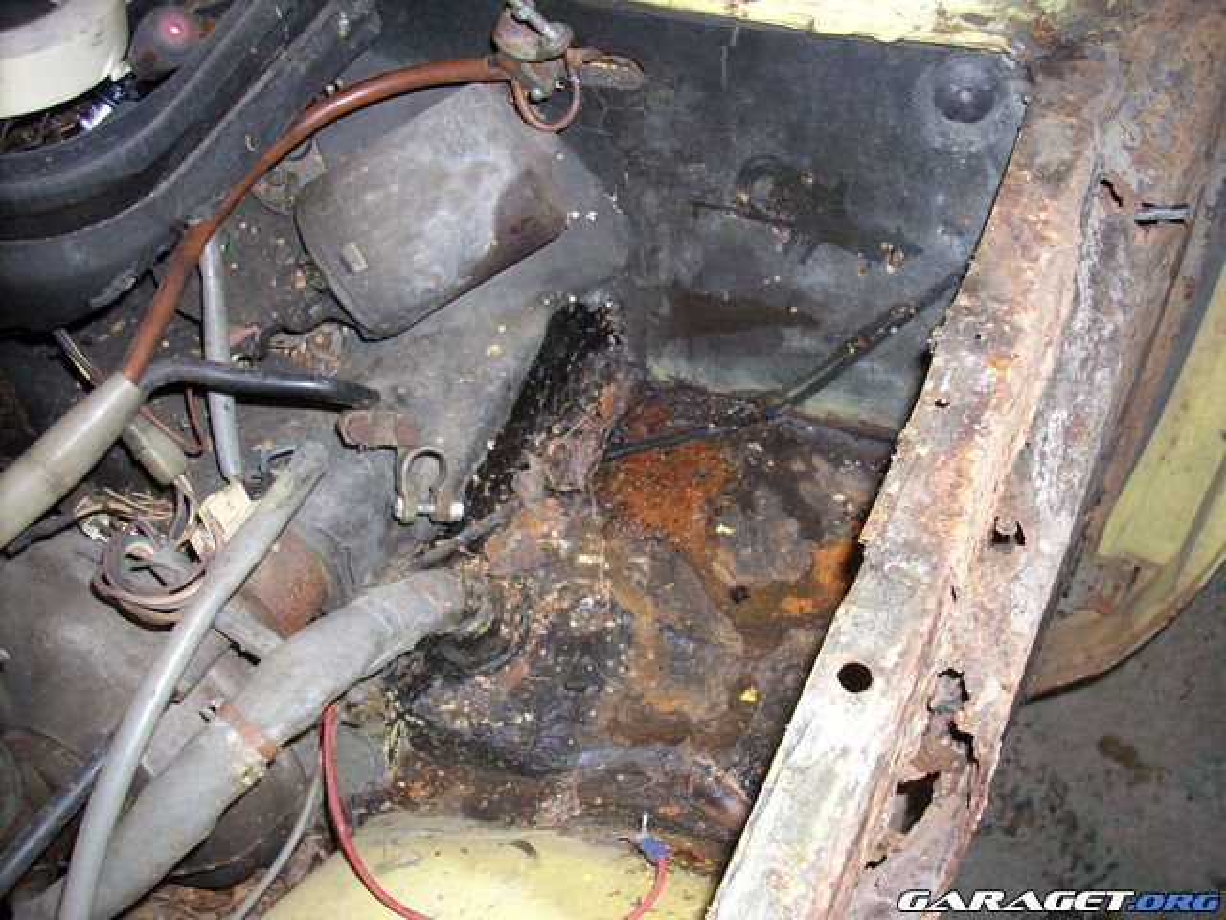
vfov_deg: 38.7
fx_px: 1310
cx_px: 613
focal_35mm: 37
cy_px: 460
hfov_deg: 50.1
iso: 64
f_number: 2.8
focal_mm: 6.2
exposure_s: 1/60
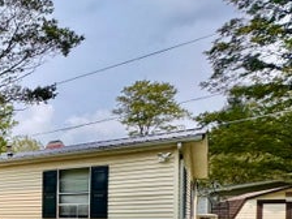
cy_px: 226
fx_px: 337
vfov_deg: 32.7
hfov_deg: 30.9
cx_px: -123
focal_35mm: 40
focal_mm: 2.22
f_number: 2.2
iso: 50
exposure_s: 1/1299
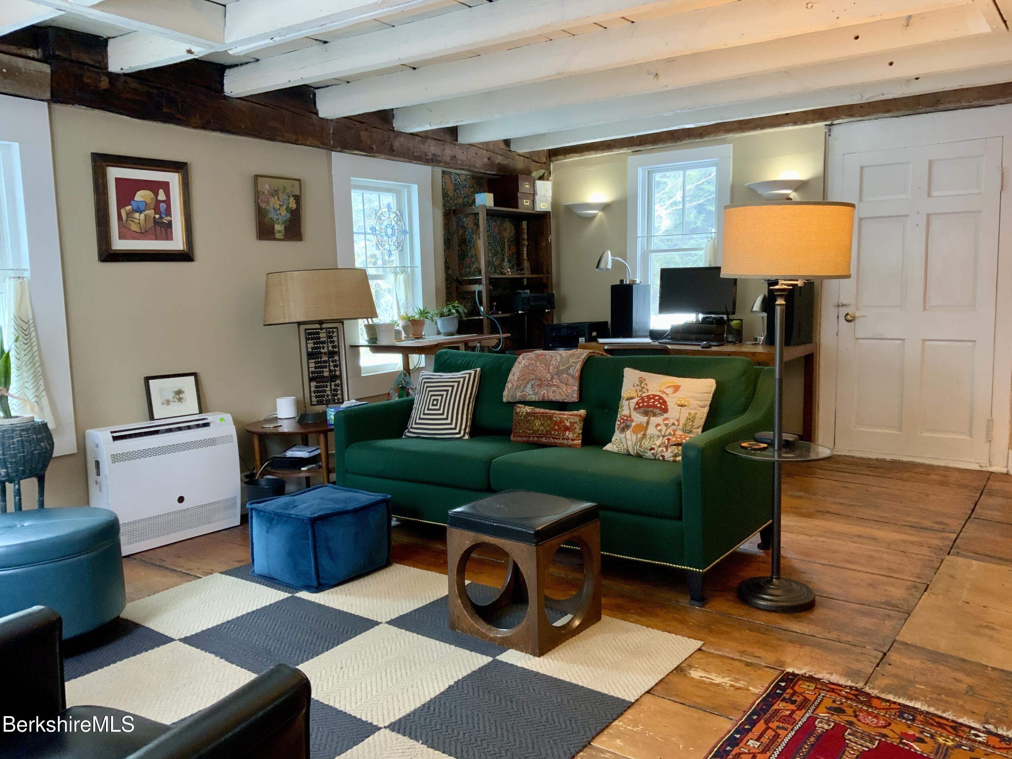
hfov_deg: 61.7
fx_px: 848
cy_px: 380
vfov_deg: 48.2
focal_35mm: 29
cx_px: 506
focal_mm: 3
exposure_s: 1/60
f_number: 1.8
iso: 160
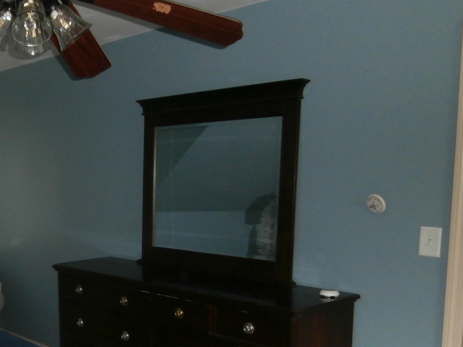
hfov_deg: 38.6
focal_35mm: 46
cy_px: 256
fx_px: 615
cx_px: 52
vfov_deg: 31.0
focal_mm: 4.2
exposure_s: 1/30
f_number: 3
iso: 200
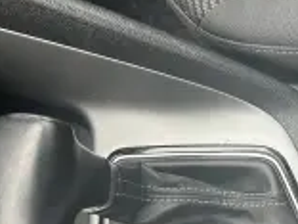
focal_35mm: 60
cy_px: 205
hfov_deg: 29.7
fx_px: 517
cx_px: 309
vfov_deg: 23.7
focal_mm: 5.7
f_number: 1.5
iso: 100
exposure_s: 1/121
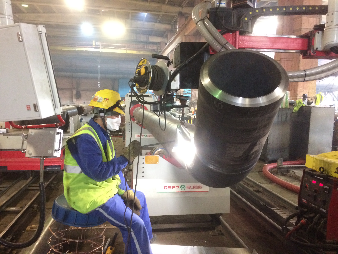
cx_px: 169
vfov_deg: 48.2
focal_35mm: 29
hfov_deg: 61.7
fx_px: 283
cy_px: 127
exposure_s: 1/17
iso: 320
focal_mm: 4.15
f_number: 2.2
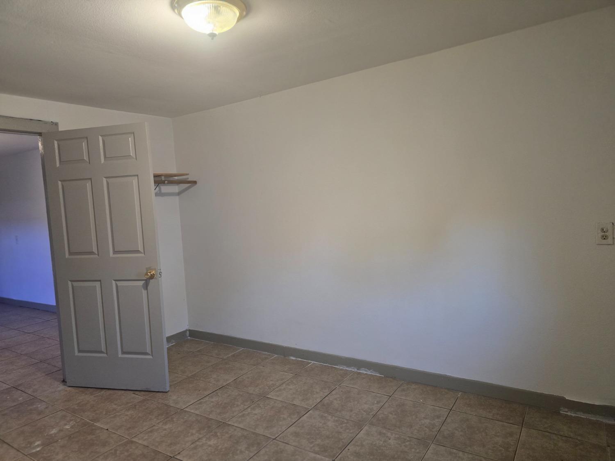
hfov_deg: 73.9
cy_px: 230
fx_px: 409
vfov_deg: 58.9
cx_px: 308
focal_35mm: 23
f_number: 1.7
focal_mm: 6.3
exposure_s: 1/120
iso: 500
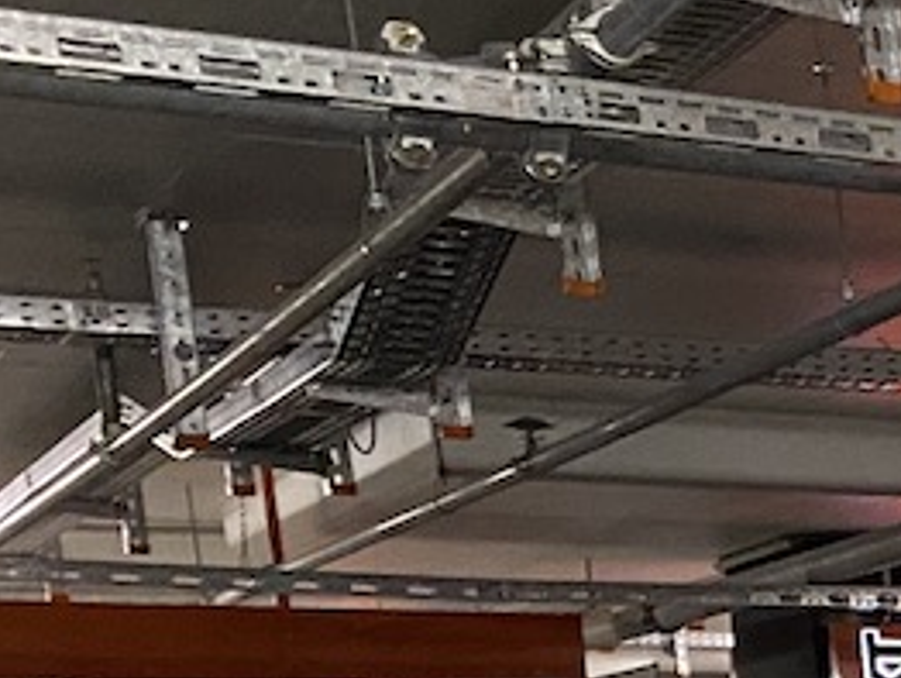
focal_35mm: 127
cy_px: 1528
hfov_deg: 12.5
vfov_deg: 10.4
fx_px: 3309
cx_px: 2081
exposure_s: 1/50
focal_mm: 4.25
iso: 320
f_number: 1.8
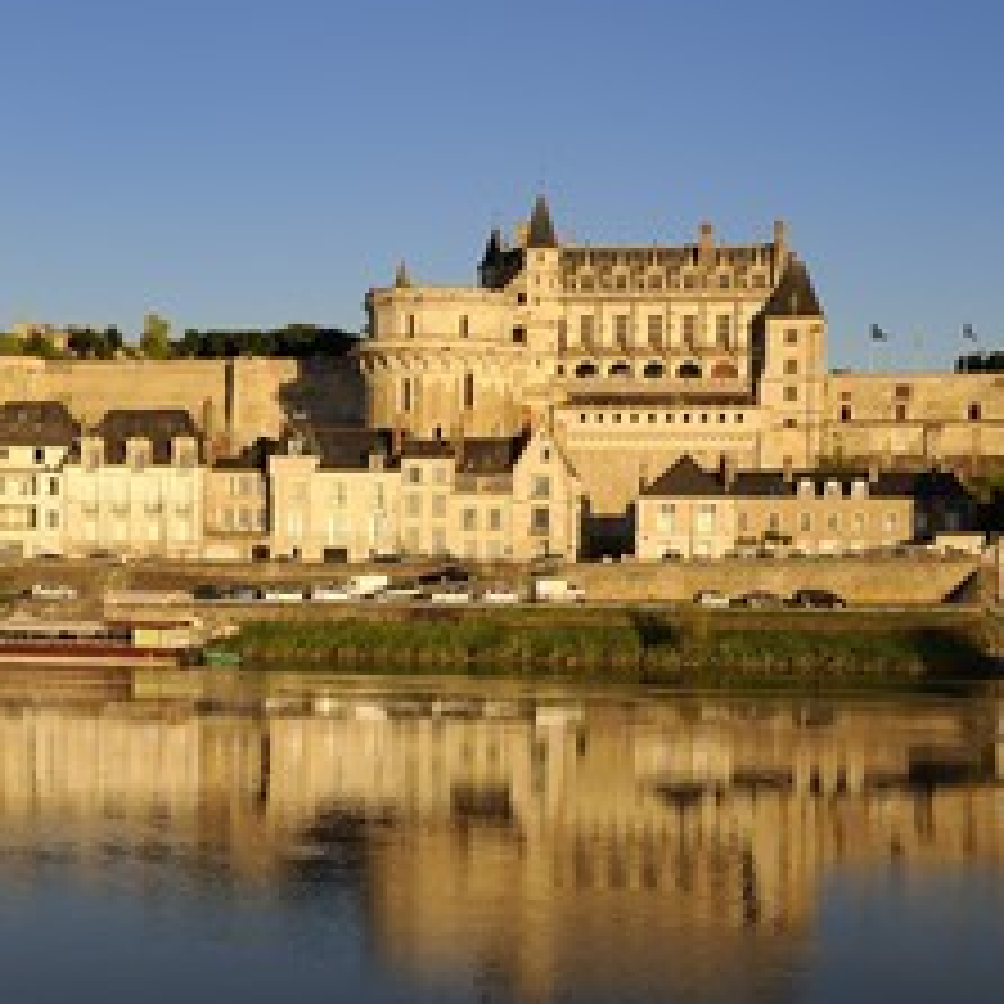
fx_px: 1838
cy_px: 594
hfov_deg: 30.6
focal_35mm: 56
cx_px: 513
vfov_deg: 30.5
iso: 200
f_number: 14
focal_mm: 35
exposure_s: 1/160
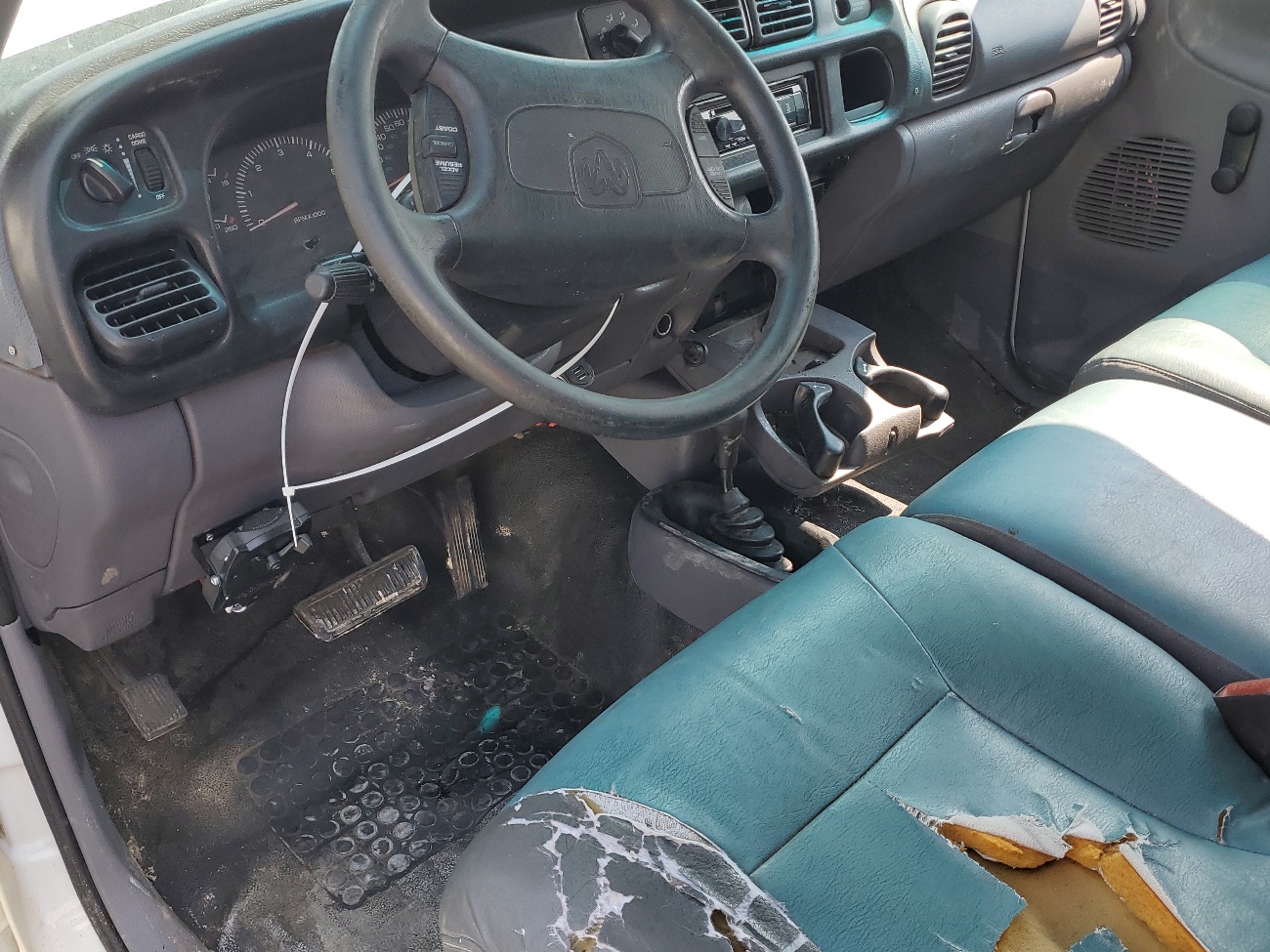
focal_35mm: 32
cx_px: 654
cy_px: 476
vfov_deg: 44.2
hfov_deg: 56.8
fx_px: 1174
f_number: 1.5
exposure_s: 1/526
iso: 50
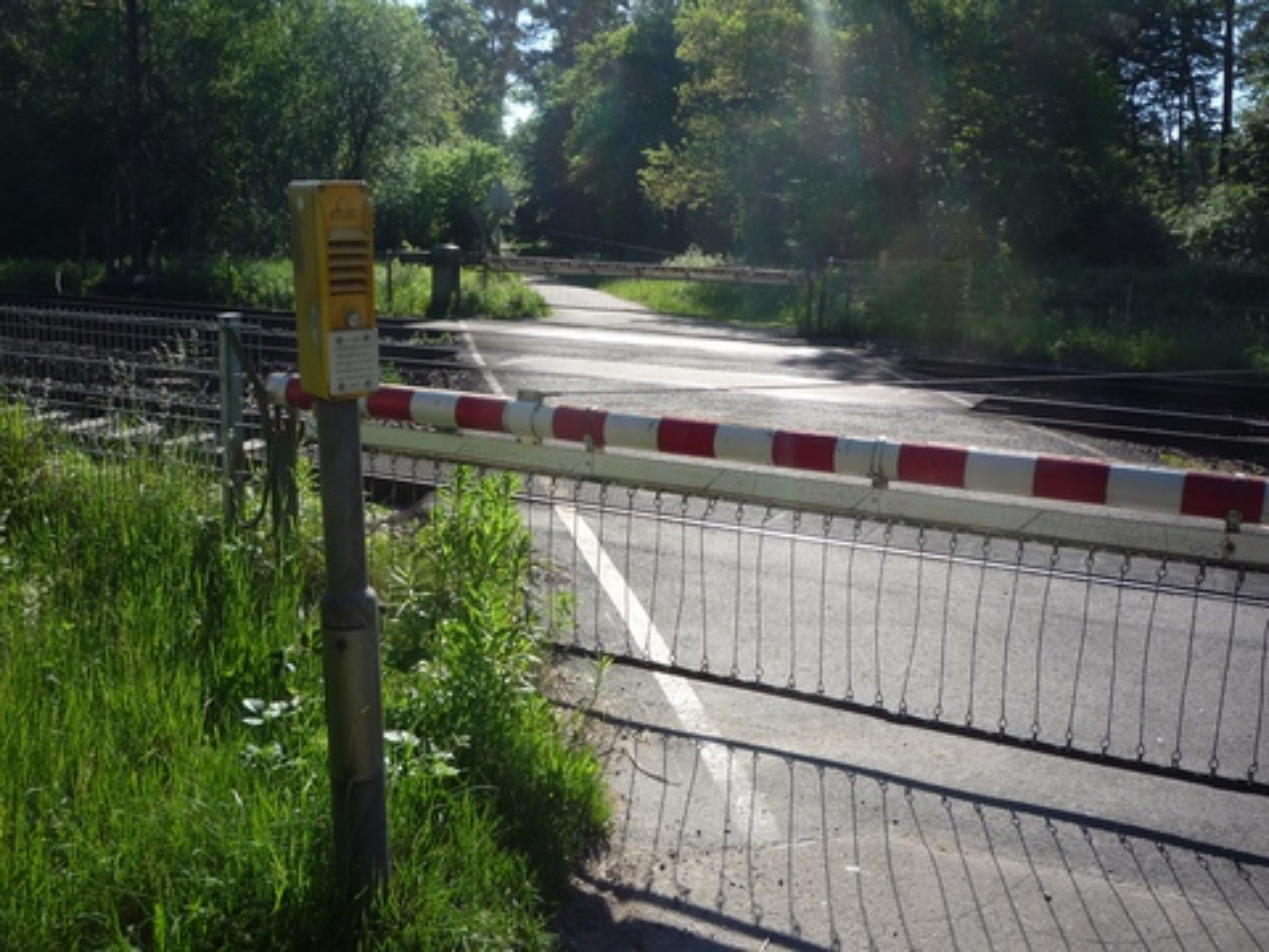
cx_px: 634
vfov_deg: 44.2
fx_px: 1173
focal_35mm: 32
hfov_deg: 56.8
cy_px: 476
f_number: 4.5
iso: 100
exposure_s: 1/400
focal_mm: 5.2
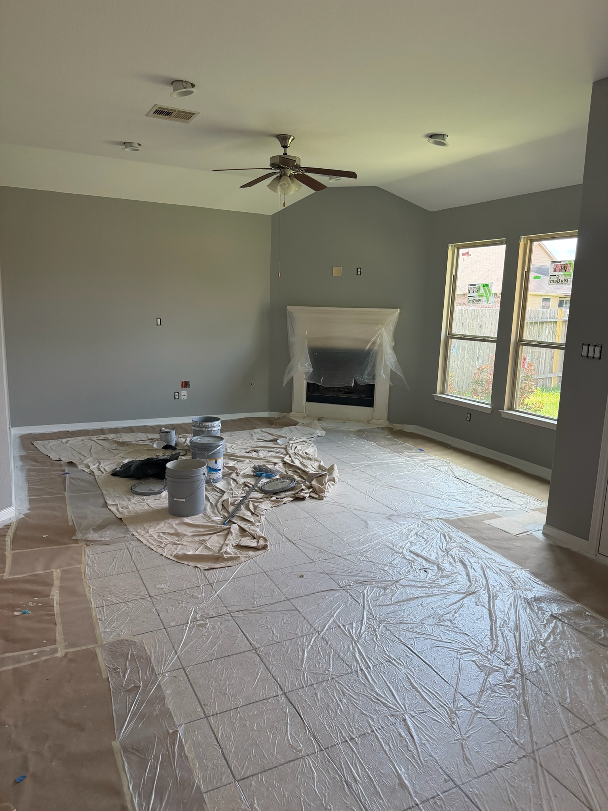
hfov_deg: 56.8
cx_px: 304
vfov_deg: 71.6
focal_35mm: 24
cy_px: 406
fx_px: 562
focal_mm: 6.76
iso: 160
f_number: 1.78
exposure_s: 1/220
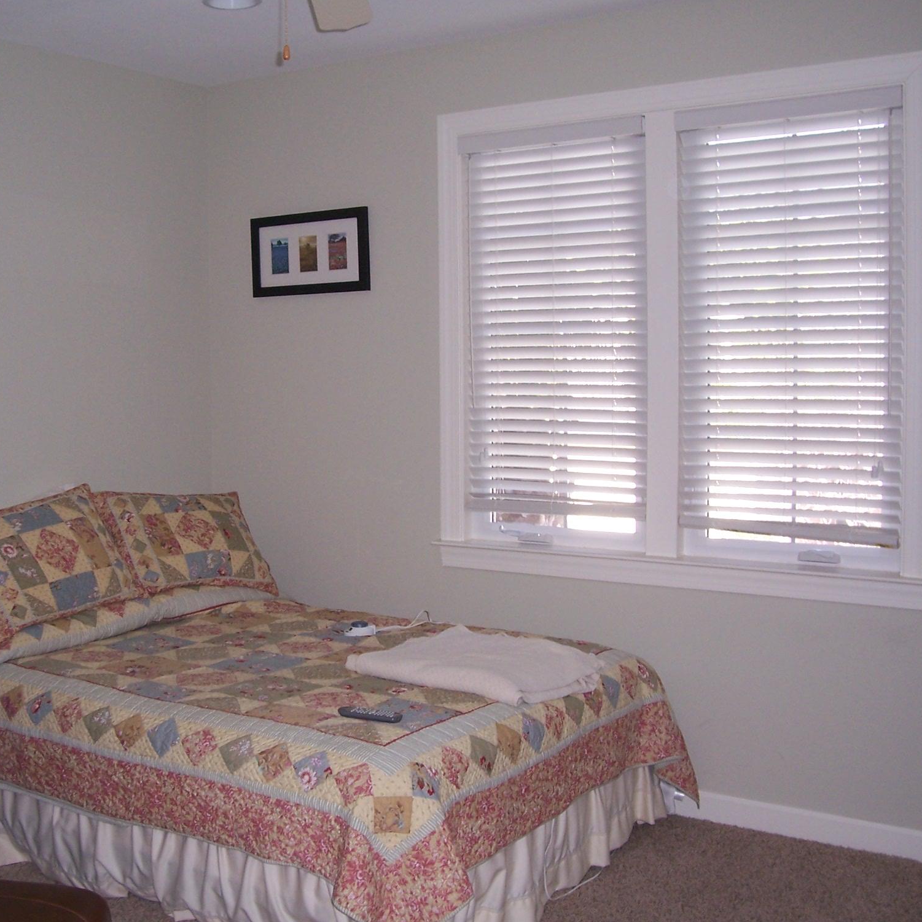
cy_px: 461
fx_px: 1236
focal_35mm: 41
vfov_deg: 40.9
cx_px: 347
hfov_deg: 40.6
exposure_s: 1/60
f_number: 2.7
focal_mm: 5.6
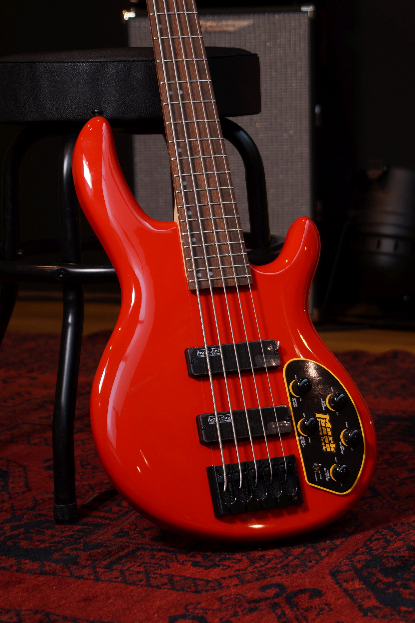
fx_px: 1426
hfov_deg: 16.6
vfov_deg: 24.6
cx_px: 208
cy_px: 312
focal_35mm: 82
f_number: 5
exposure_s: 1/20
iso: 100
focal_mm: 55
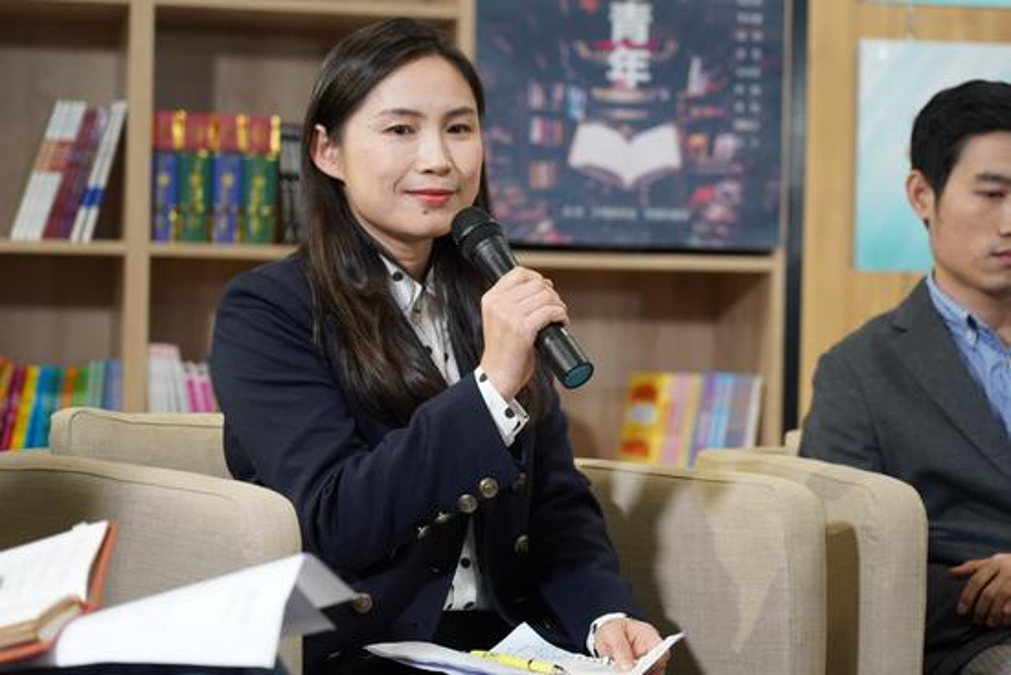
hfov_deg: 19.5
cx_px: 506
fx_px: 2949
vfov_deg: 13.0
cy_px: 338
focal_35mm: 105
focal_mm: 105
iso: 2500
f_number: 4
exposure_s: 1/125
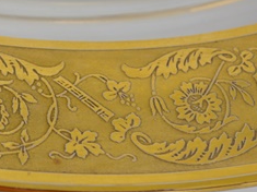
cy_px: 51
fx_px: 1202
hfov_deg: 12.0
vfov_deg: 9.1
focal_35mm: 162
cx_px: -30
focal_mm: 44
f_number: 6.3
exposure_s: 1/160
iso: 200
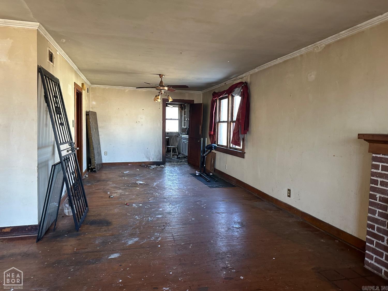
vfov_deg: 56.8
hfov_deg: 71.6
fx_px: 269
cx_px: 194
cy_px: 146
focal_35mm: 24
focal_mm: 6.86
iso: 320
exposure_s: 1/60
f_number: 1.78
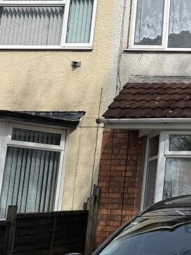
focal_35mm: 67
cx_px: 295
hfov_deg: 19.0
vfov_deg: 28.9
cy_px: 107
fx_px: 493
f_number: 1.78
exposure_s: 1/4975
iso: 80
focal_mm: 6.76
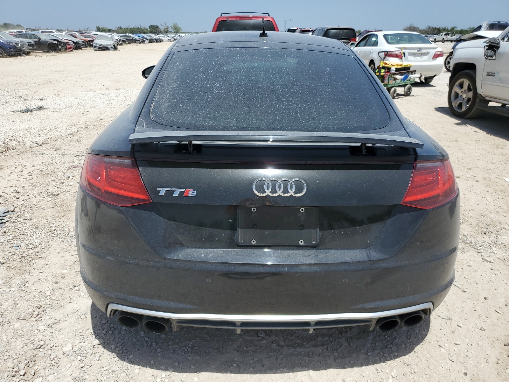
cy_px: 191
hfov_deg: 67.3
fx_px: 382
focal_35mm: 26
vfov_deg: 53.1
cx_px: 254
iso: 50
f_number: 1.5
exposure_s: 1/5000
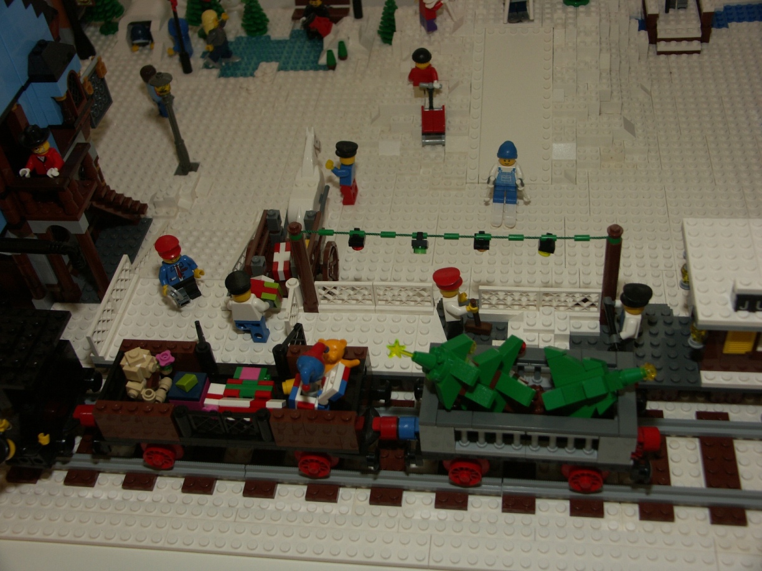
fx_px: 903
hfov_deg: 45.8
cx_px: 381
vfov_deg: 35.1
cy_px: 286
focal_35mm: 41
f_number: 2.8
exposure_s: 1/50
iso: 100
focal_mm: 10.68
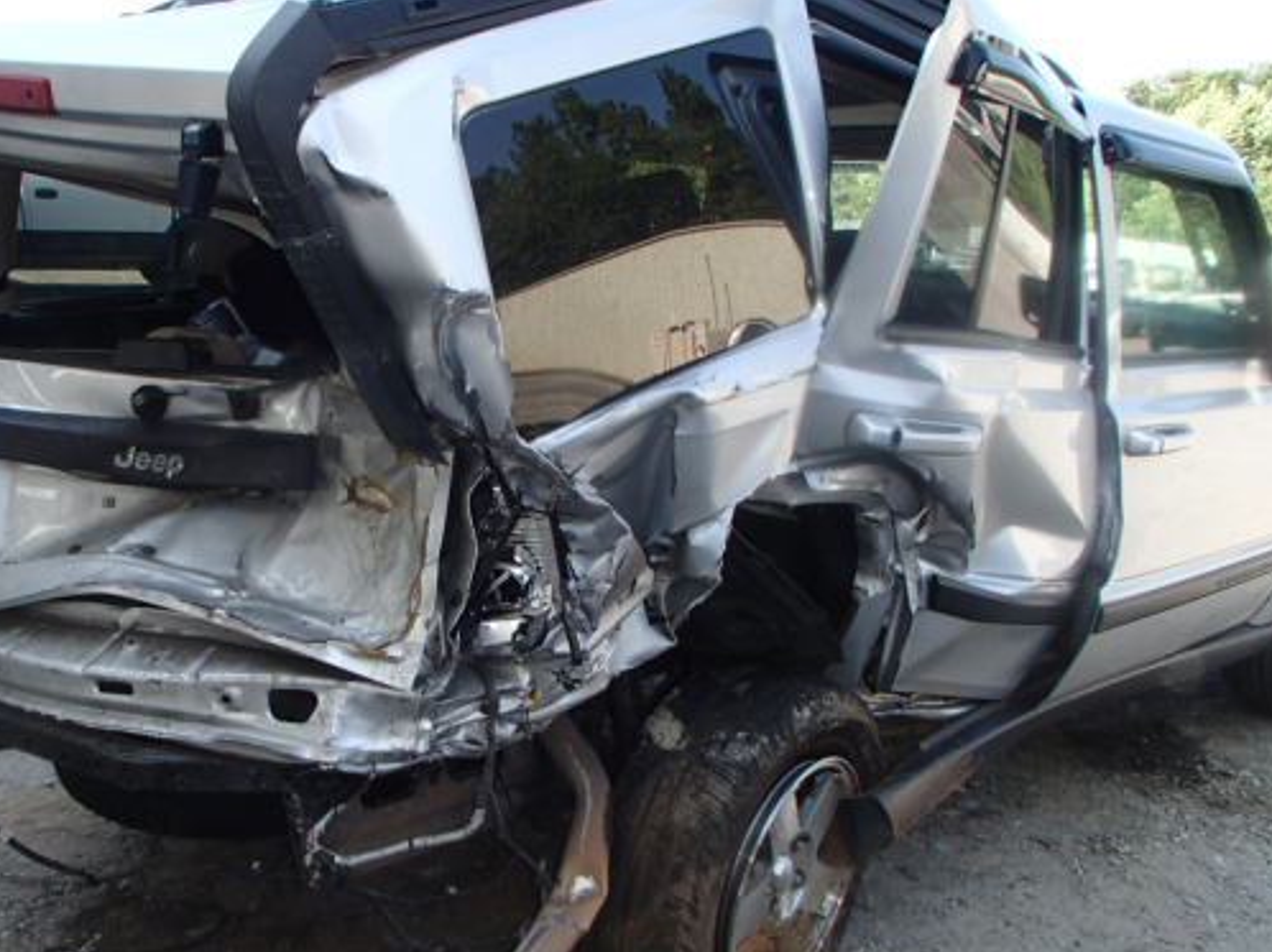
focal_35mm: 36
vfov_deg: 39.6
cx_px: 470
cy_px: 487
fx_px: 1322
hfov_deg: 50.8
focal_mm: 5
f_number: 3.9
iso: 100
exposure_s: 1/160
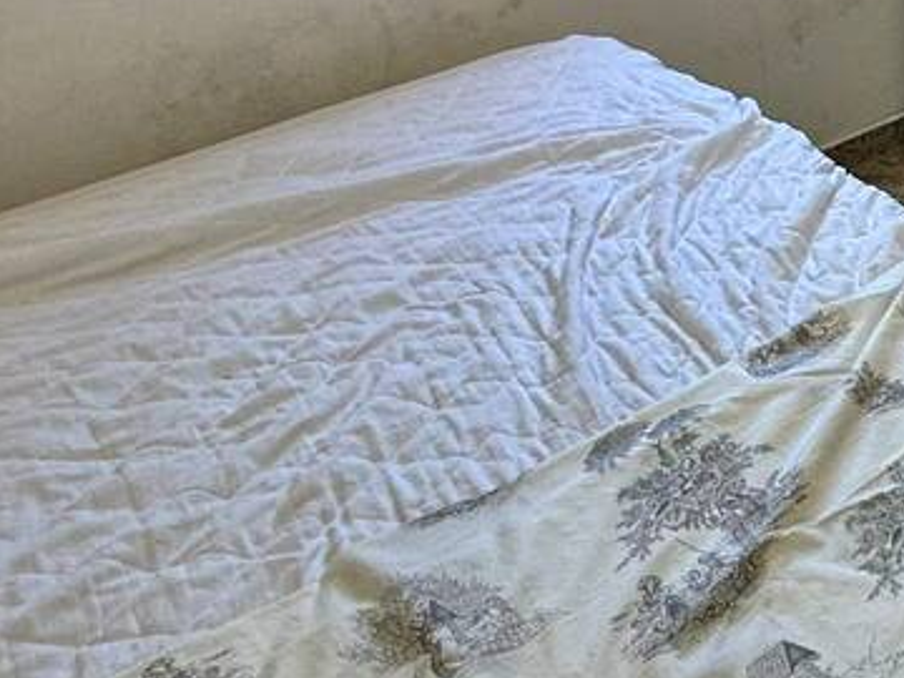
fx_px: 1462
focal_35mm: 56
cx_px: 1160
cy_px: -251
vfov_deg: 22.7
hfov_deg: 28.5
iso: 100
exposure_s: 1/120
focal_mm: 2.22
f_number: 2.2
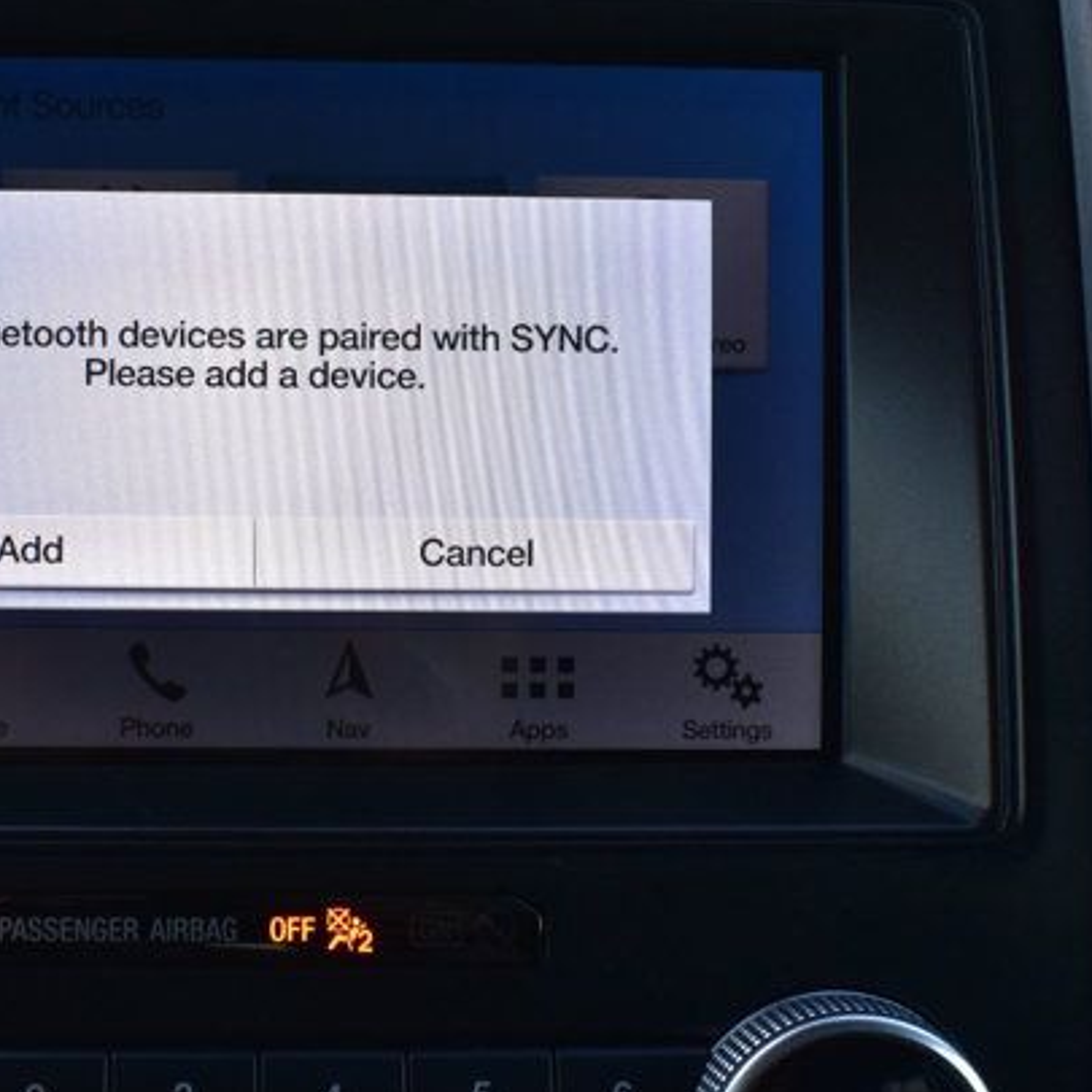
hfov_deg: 29.0
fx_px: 2070
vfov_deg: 29.6
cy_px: 561
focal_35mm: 58
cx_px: 253
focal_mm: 18
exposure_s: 1/80
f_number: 8
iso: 400
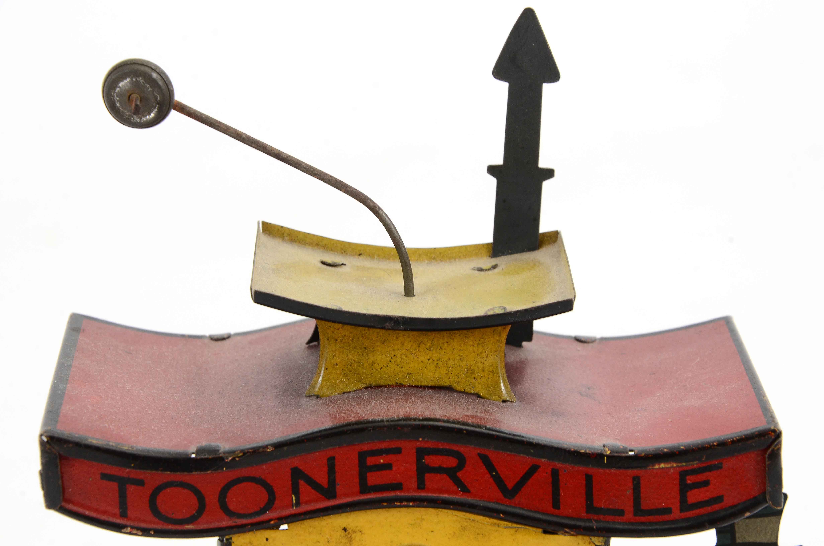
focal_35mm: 158
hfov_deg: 13.1
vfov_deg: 8.7
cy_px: 273
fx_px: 3598
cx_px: 412
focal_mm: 105
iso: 400
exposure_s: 1/80
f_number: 13
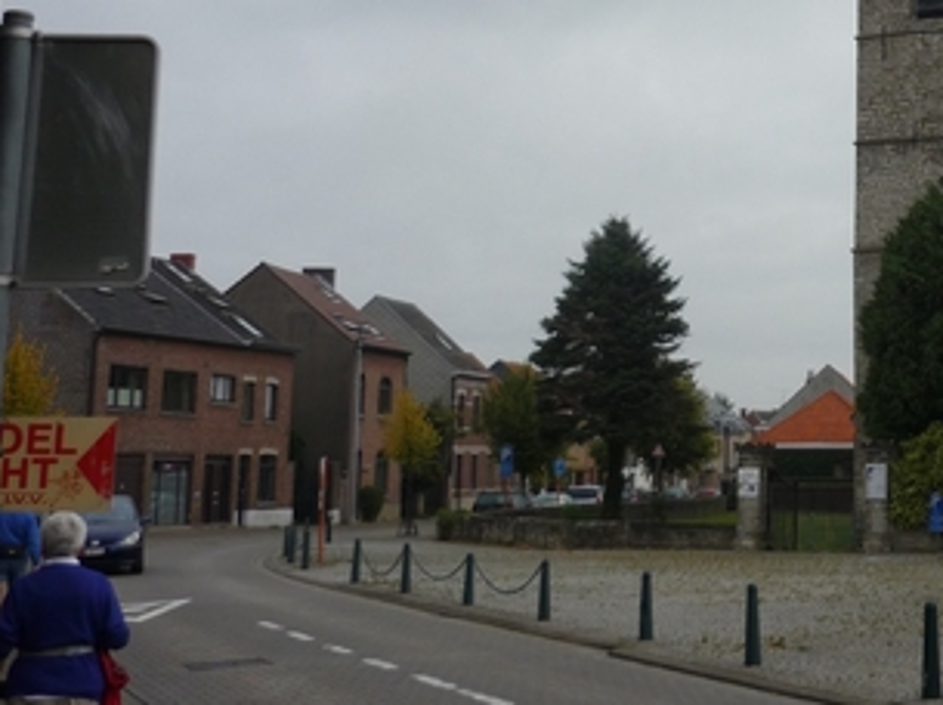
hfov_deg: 28.3
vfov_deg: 21.9
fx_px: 1769
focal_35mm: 65
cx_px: 912
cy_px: 53
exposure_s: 1/640
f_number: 2.8
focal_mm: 5.5
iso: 100
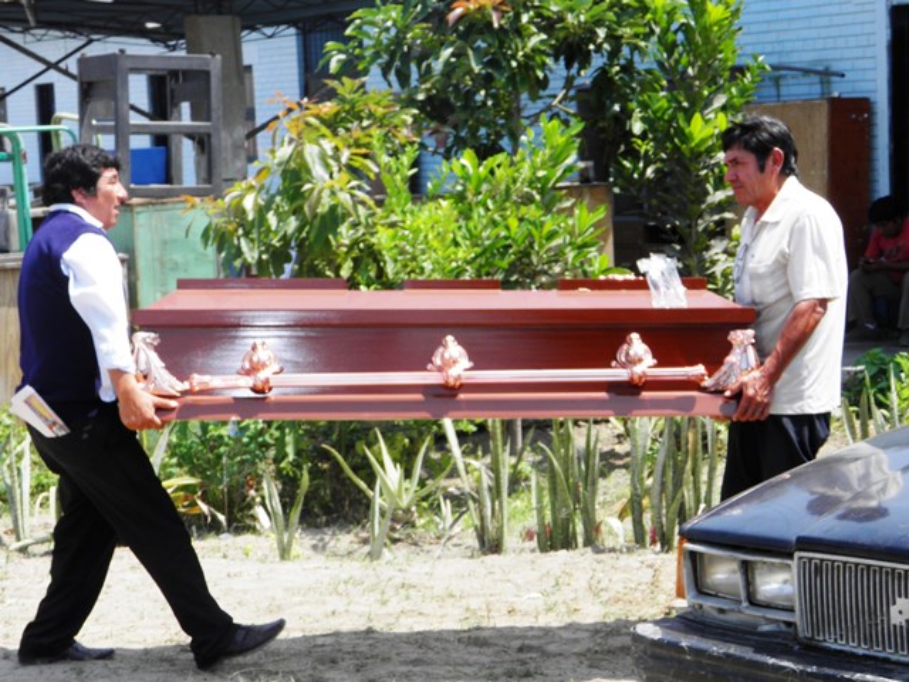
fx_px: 2101
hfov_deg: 24.4
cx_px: 454
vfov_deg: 18.4
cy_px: 341
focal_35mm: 80
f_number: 5.5
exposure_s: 1/160
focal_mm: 14.4
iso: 50
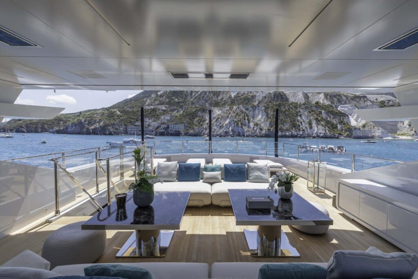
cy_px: 140
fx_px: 174
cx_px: 209
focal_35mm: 15
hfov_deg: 100.4
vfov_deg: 77.3
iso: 100
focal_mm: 15
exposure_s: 1/160
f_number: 13
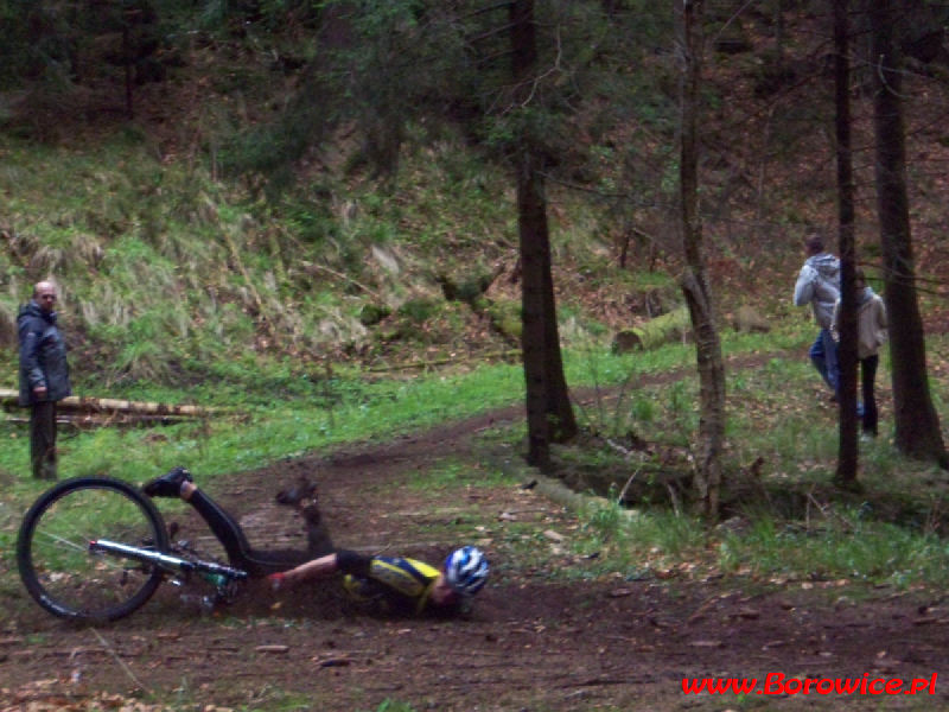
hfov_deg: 16.8
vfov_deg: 12.7
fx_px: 3208
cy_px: 356
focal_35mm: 117
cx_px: 474
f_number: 4.4
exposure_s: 1/125
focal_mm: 19.2
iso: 400
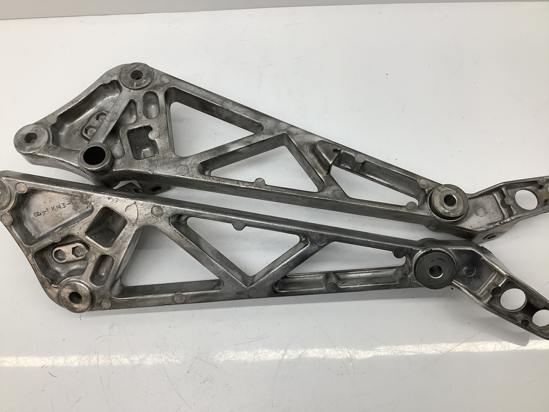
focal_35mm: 31
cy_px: 206
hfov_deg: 58.4
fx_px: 492
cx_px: 274
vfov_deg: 45.4
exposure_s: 1/120
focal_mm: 3.3
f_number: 2.4
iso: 40
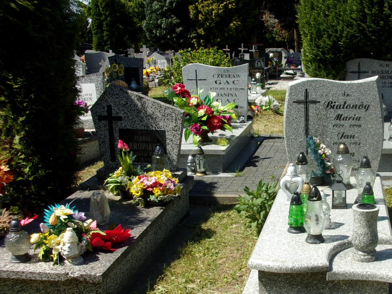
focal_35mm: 49
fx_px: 555
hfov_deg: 37.4
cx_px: 319
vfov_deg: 29.5
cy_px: 191
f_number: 10.8
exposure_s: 1/80
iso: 80
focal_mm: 5.1
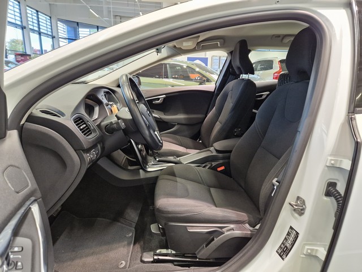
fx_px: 241
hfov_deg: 73.9
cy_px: 136
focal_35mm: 23
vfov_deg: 58.9
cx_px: 181
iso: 640
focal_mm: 5.4
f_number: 1.8
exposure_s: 1/100
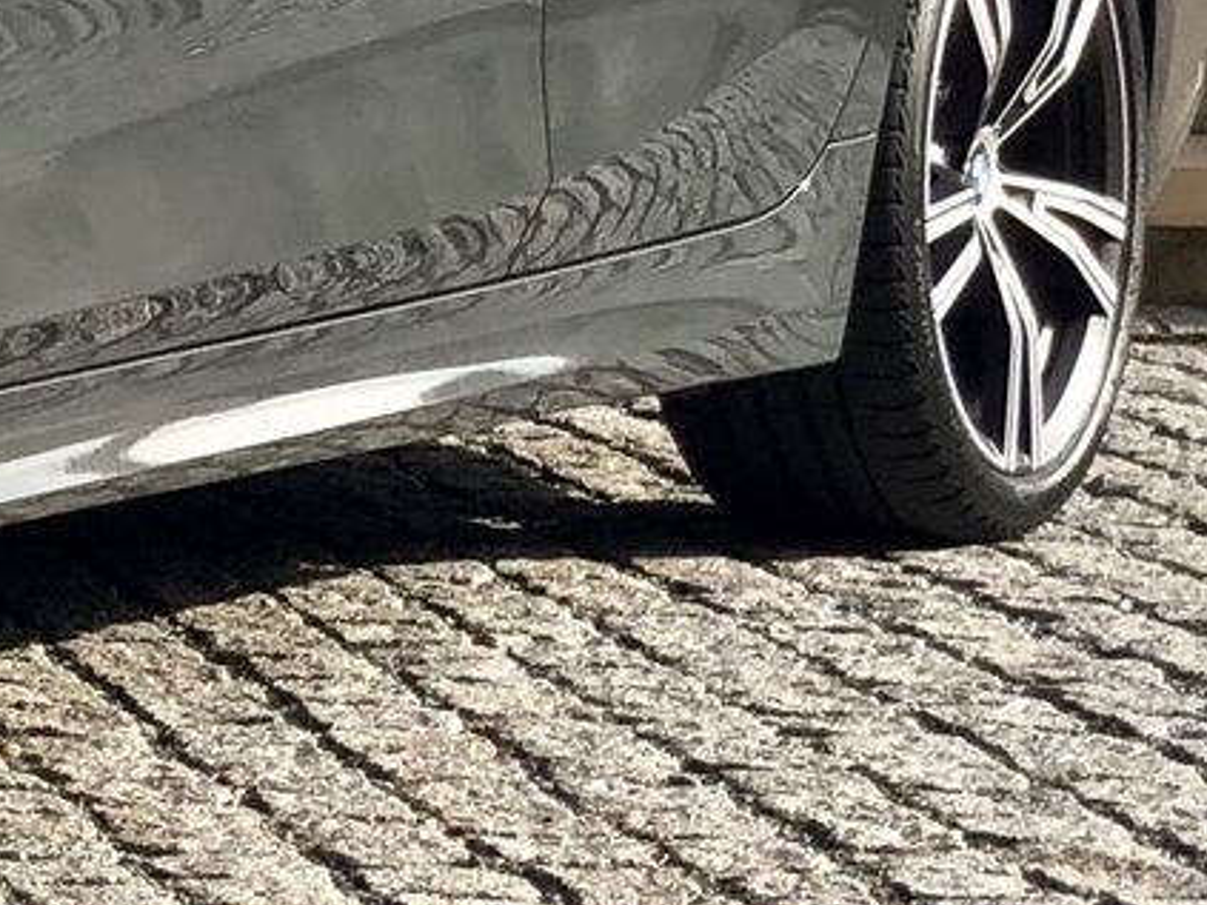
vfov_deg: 6.3
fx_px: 8227
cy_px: -57
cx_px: -1050
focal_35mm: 236
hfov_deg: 8.1
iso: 16
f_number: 2.4
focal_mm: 6
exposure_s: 1/422
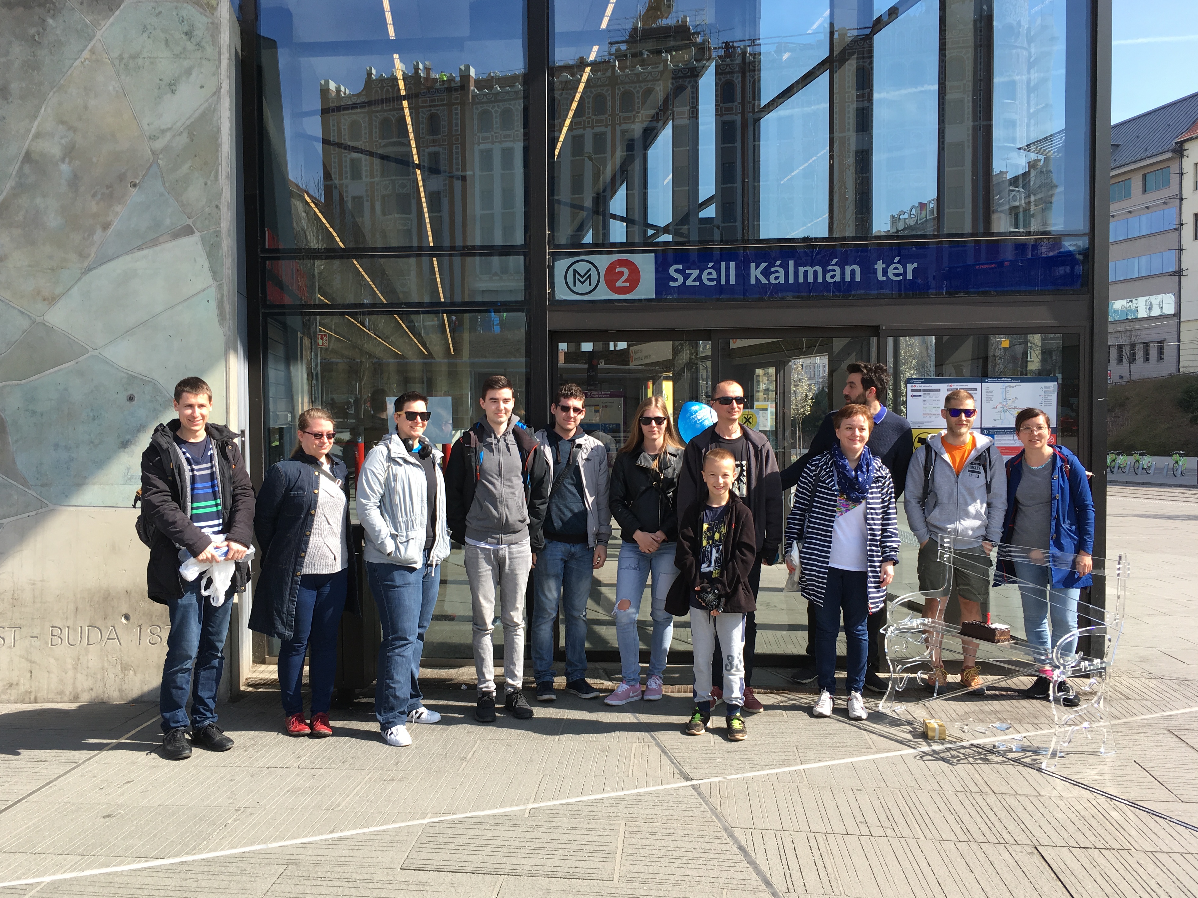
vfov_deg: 46.8
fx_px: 1038
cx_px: 579
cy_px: 449
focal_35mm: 30
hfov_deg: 60.0
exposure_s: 1/630
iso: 25
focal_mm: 4.15
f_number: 2.2
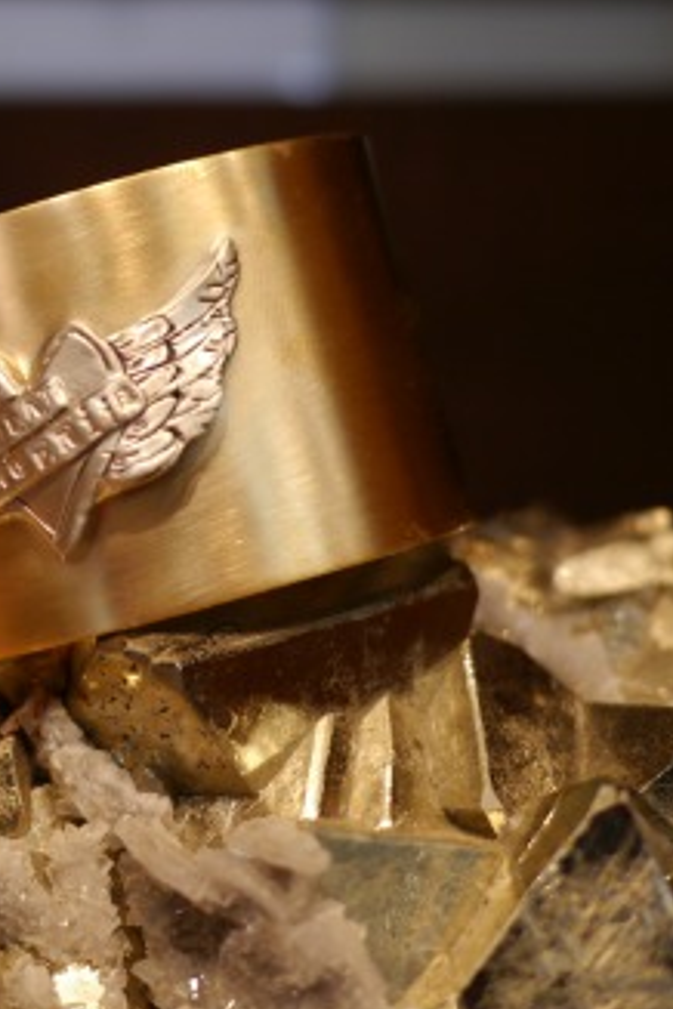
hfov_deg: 16.8
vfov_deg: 25.6
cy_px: 410
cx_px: -31
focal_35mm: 79
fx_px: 2215
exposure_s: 1/80
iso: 160
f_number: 1.7
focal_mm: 20
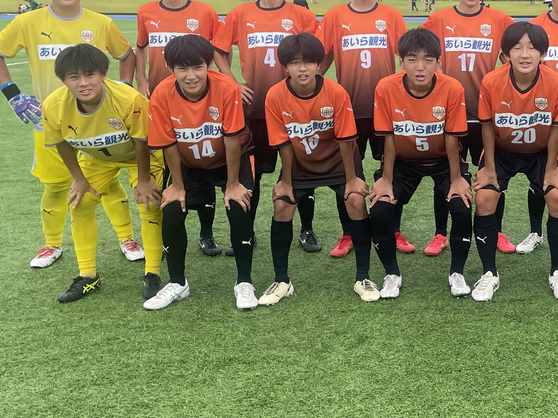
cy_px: 122
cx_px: 554
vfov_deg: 24.2
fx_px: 967
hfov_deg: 30.0
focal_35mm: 60
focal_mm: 4.2
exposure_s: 1/2353
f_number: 1.6
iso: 32
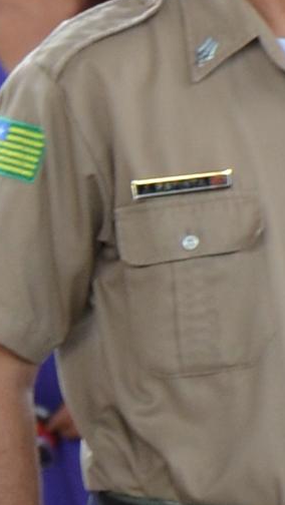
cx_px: -599
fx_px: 17269
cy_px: 760
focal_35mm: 1287
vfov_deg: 1.7
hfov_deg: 0.9
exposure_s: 1/80
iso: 400
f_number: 5.6
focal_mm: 105
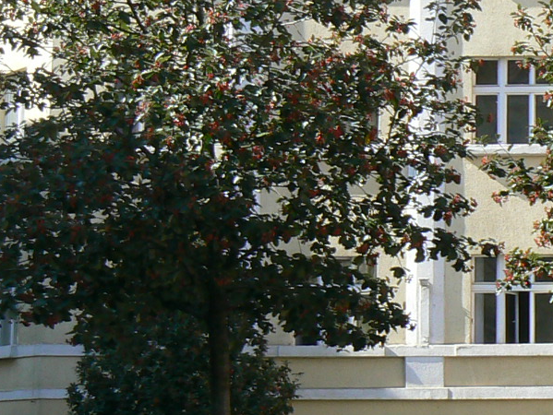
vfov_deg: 12.1
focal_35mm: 123
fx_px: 1966
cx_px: 711
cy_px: 190
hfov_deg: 15.3
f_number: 5.6
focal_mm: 6
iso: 80
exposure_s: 1/250
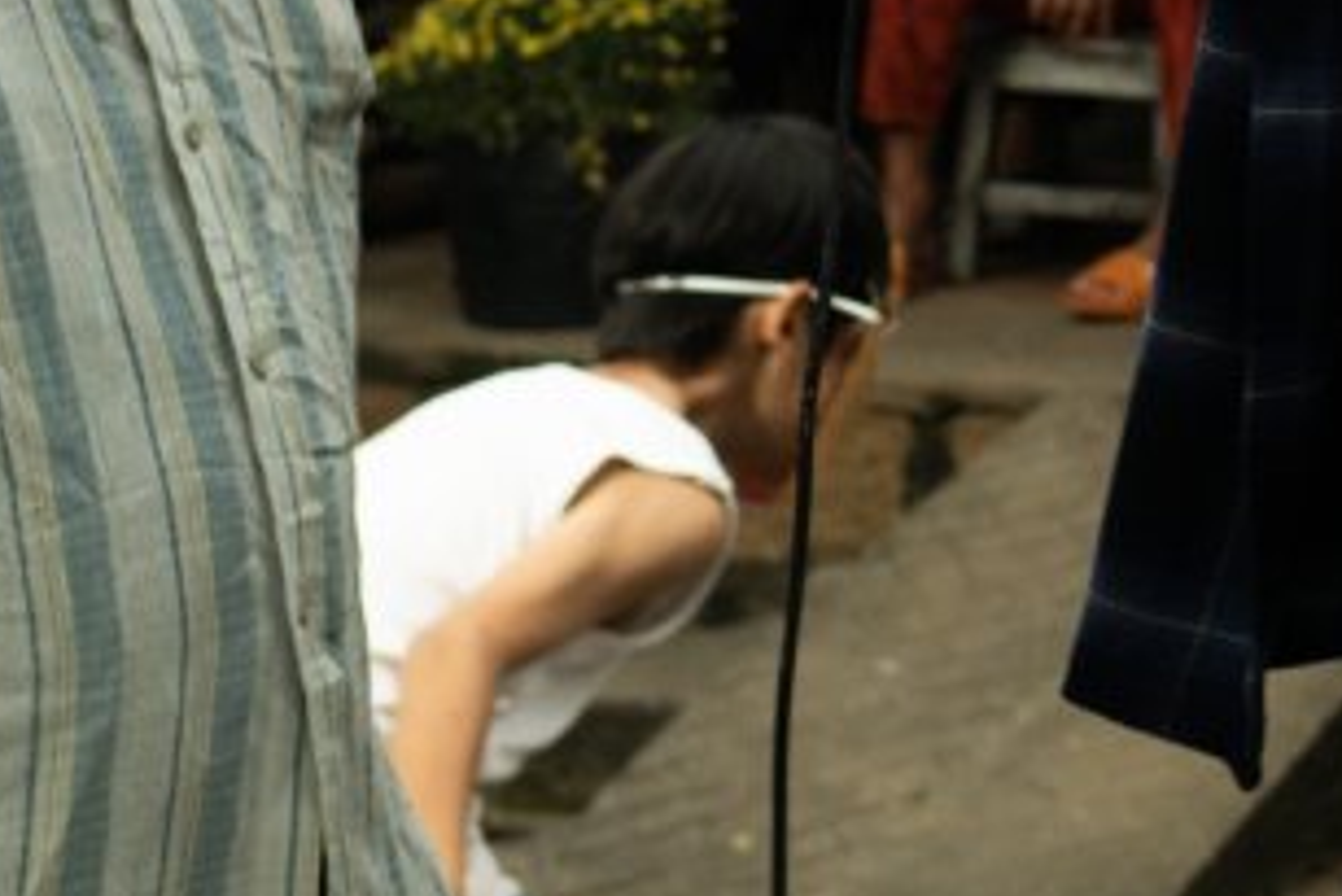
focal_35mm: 171
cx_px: 1464
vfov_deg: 7.6
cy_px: -1014
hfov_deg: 11.8
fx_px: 6377
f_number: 5
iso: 400
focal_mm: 35
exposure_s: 1/320
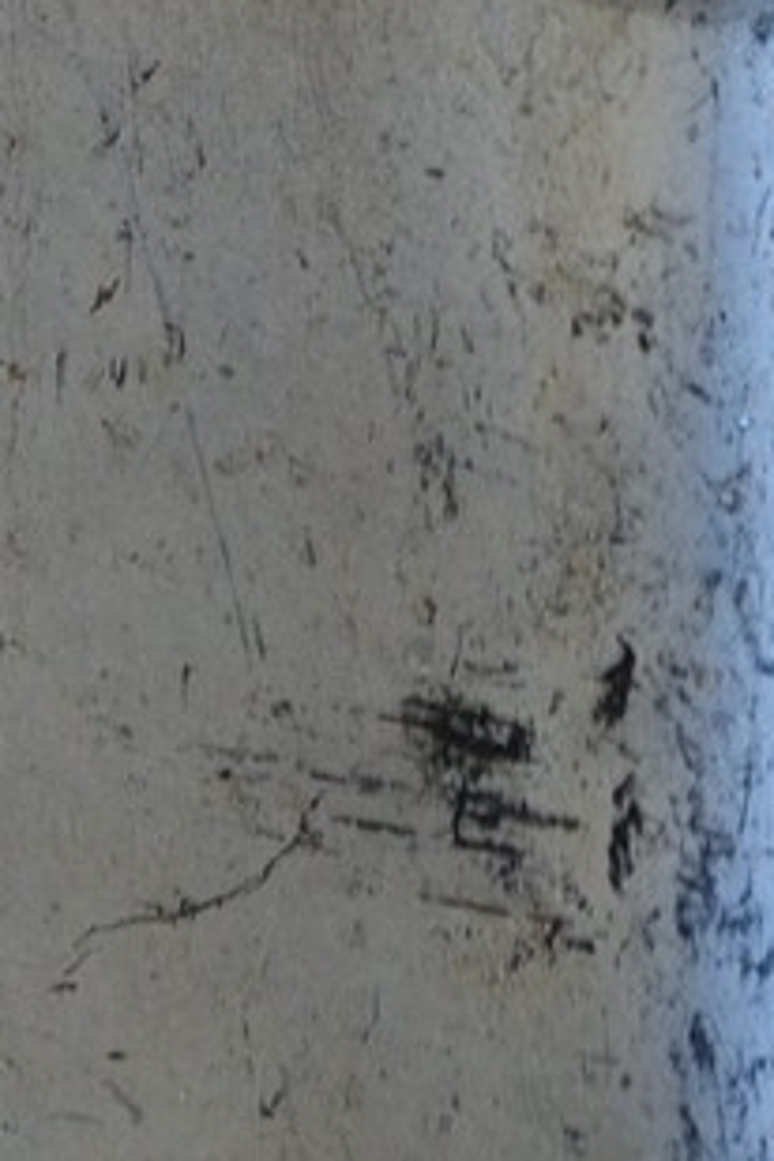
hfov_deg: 3.8
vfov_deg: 5.6
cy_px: -1150
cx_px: 832
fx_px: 11706
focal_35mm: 363
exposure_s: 1/50
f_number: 5.6
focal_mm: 70
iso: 800
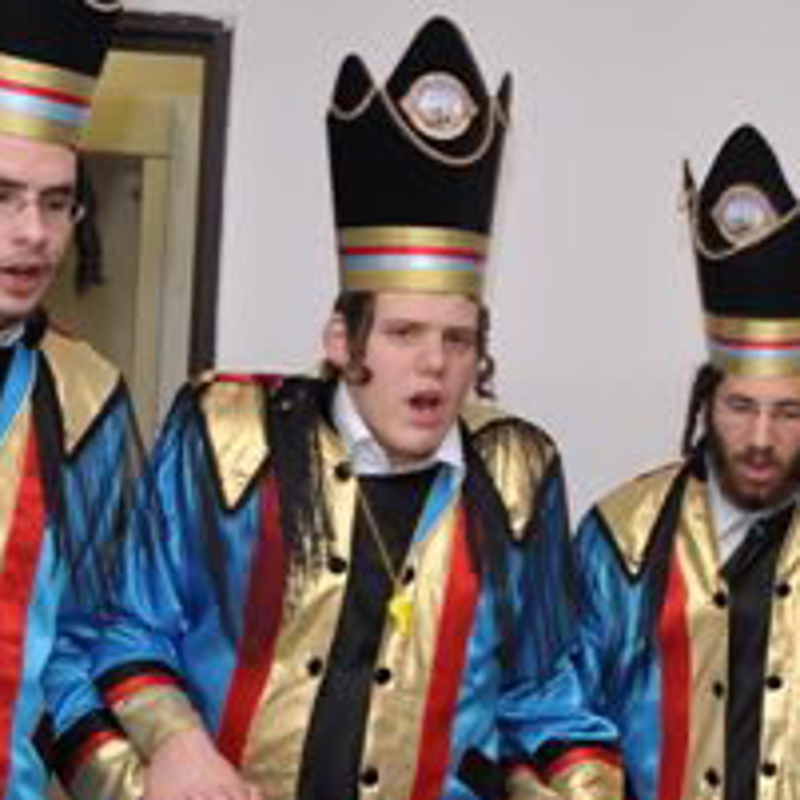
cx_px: 983
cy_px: 623
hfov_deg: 21.8
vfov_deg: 23.4
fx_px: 1909
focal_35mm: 73
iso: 400
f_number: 4.5
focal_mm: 18
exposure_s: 1/60
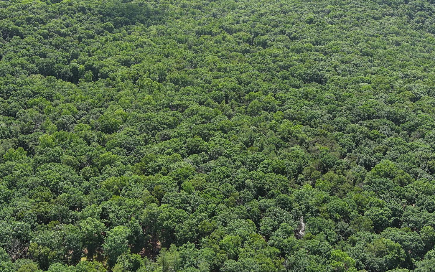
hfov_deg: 47.9
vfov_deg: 31.0
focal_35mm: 41
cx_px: 173
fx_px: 486
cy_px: 88
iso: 100
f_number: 2.8
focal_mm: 10.57
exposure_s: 1/478
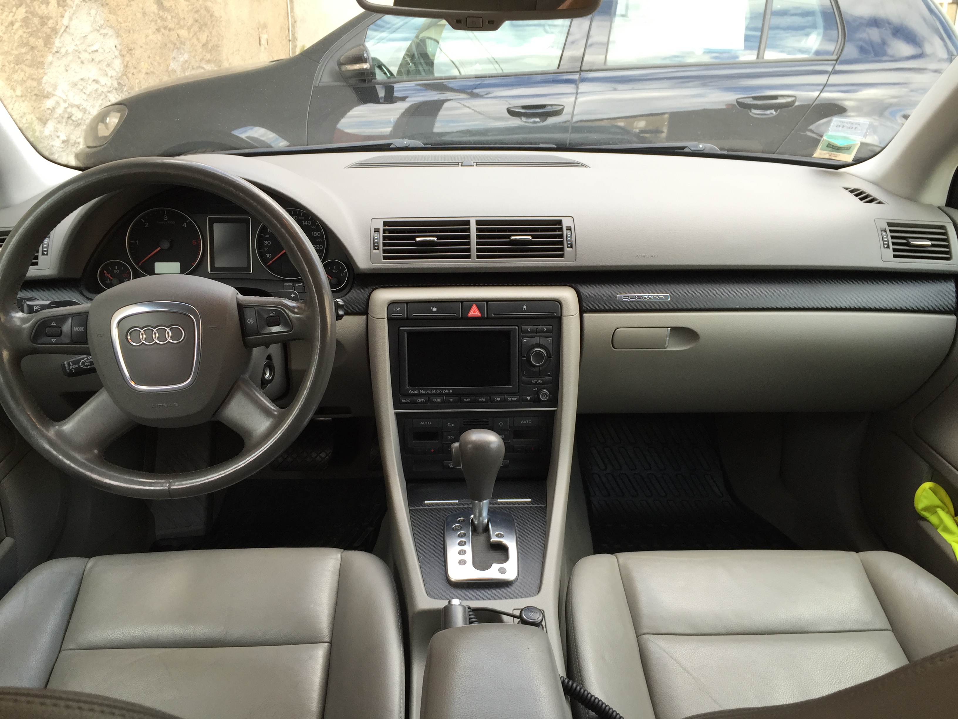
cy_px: 360
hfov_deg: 61.7
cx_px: 479
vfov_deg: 48.2
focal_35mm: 29
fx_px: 803
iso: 32
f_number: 2.2
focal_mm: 4.15
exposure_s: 1/60
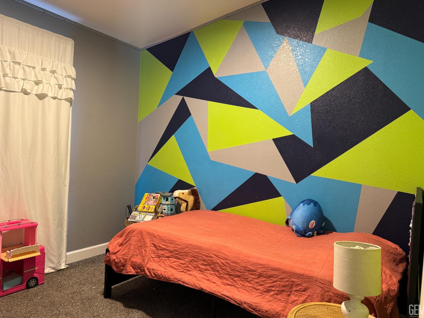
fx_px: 306
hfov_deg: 69.4
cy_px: 159
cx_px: 215
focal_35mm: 25
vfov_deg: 54.9
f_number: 1.78
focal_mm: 6.76
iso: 320
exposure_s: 1/60
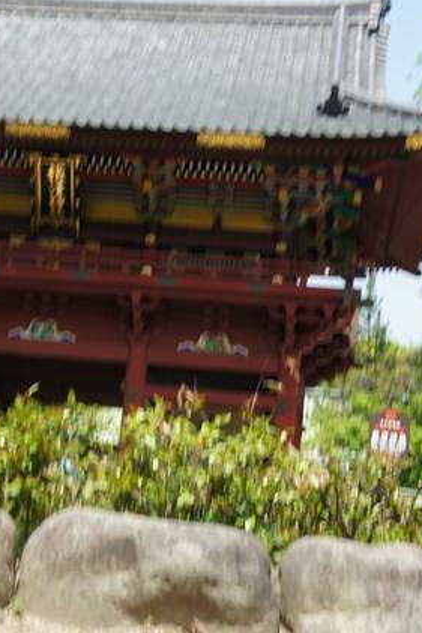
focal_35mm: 80
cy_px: 316
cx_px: 78
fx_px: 1401
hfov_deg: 17.0
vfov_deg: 25.4
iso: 200
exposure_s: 1/100
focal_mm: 35
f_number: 11
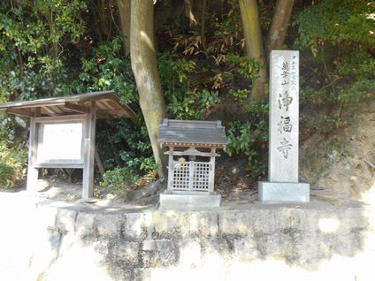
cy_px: 140
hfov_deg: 52.6
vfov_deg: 40.7
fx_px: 379
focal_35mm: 35
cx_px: 188
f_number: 3.7
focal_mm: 6.3
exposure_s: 1/60
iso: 80
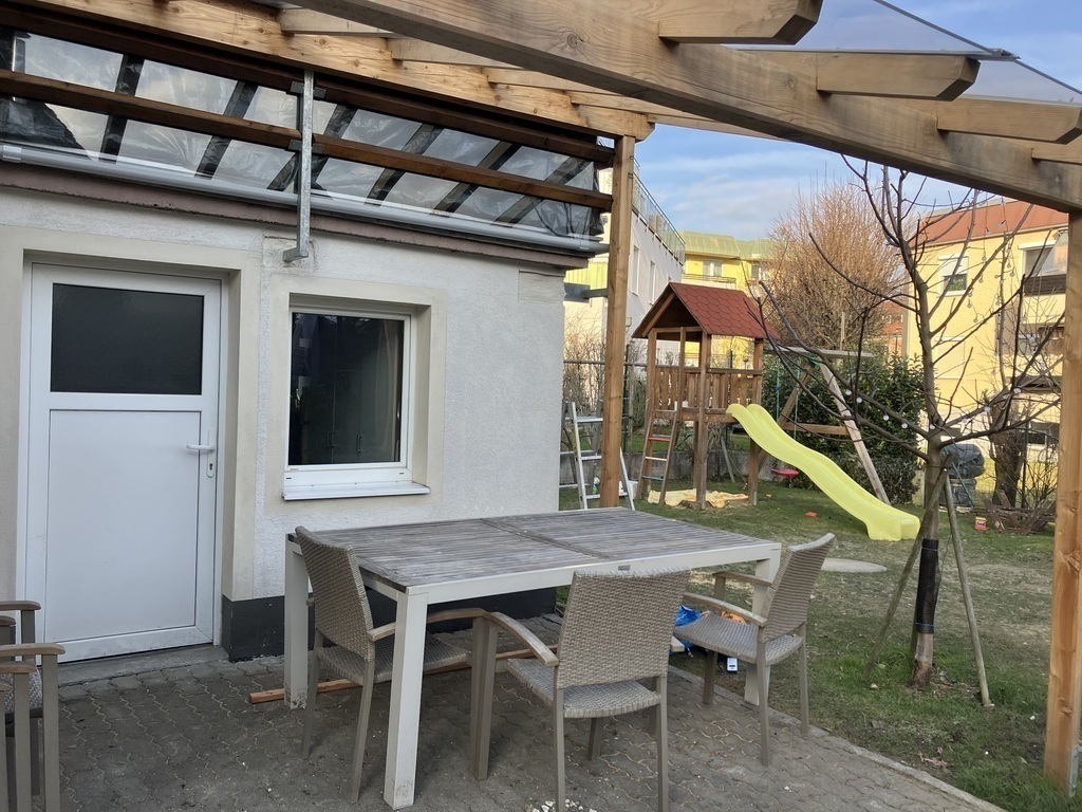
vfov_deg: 49.7
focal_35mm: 28
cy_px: 406
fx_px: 875
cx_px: 541
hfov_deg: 63.4
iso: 32
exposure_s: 1/445
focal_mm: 3.99
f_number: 1.8
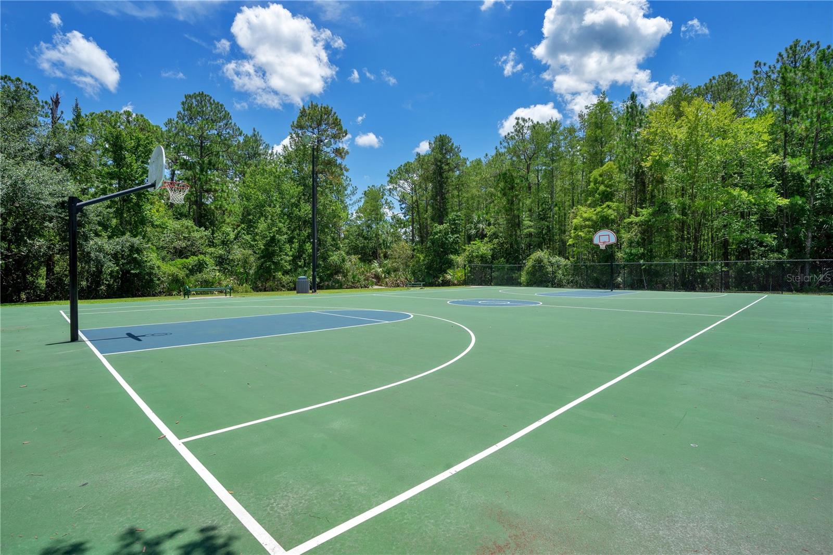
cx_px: 416
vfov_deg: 73.7
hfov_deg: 96.7
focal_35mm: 16
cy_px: 278
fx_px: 370
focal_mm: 16
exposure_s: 1/160
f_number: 11
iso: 100
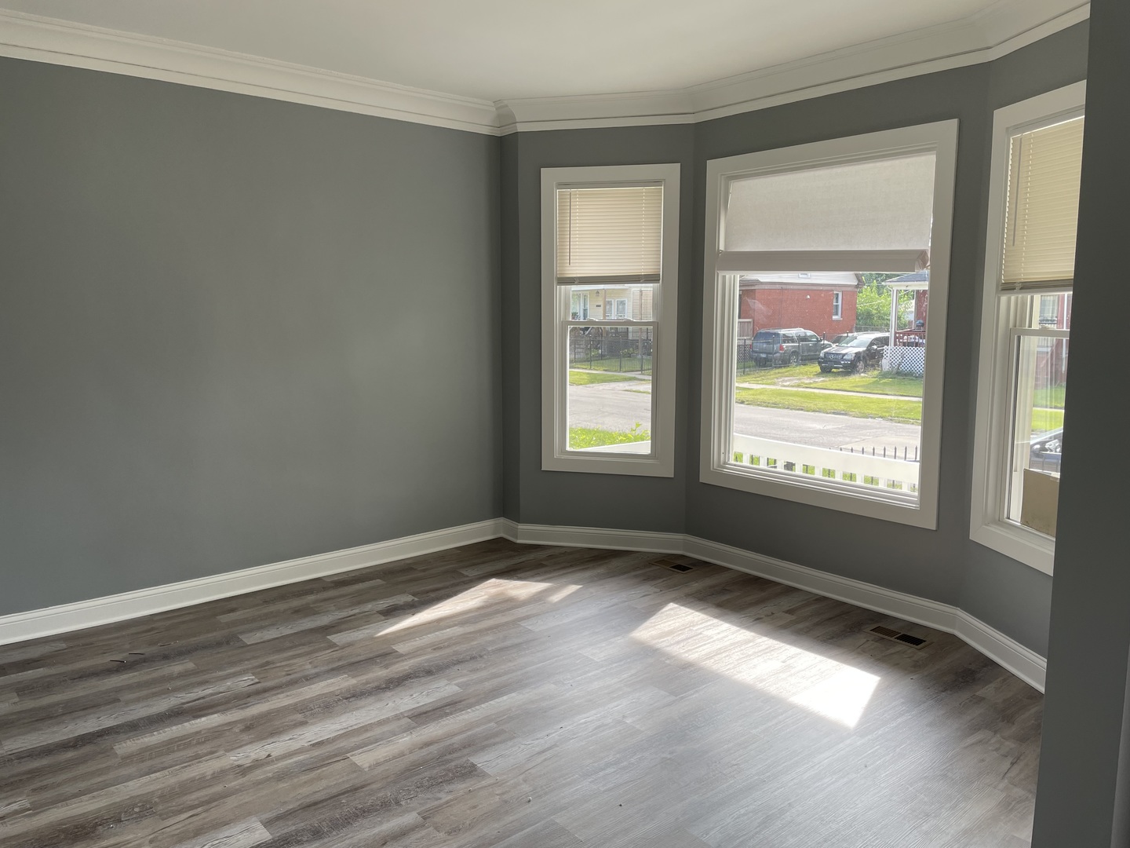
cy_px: 424
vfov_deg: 53.1
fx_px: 849
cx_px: 565
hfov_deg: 67.3
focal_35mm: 26
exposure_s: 1/191
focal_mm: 4.2
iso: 32
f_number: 1.6
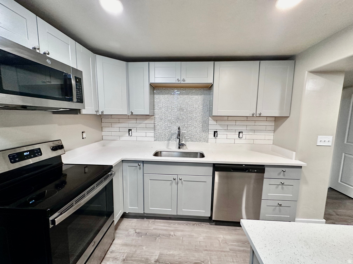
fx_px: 143
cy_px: 132
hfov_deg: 102.1
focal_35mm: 14
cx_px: 176
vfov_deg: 85.7
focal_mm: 2.22
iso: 320
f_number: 2.2
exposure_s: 1/120
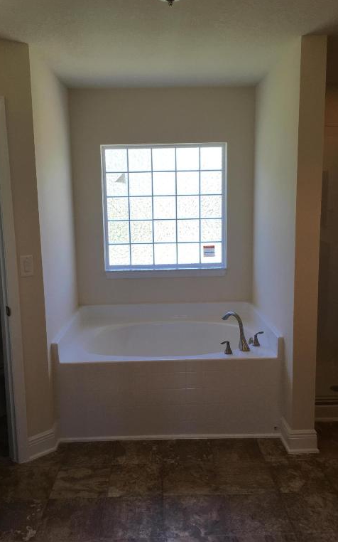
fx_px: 457
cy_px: 270
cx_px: 163
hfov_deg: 40.6
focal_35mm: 31
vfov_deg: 61.2
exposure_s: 1/120
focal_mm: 4.15
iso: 40
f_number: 2.2
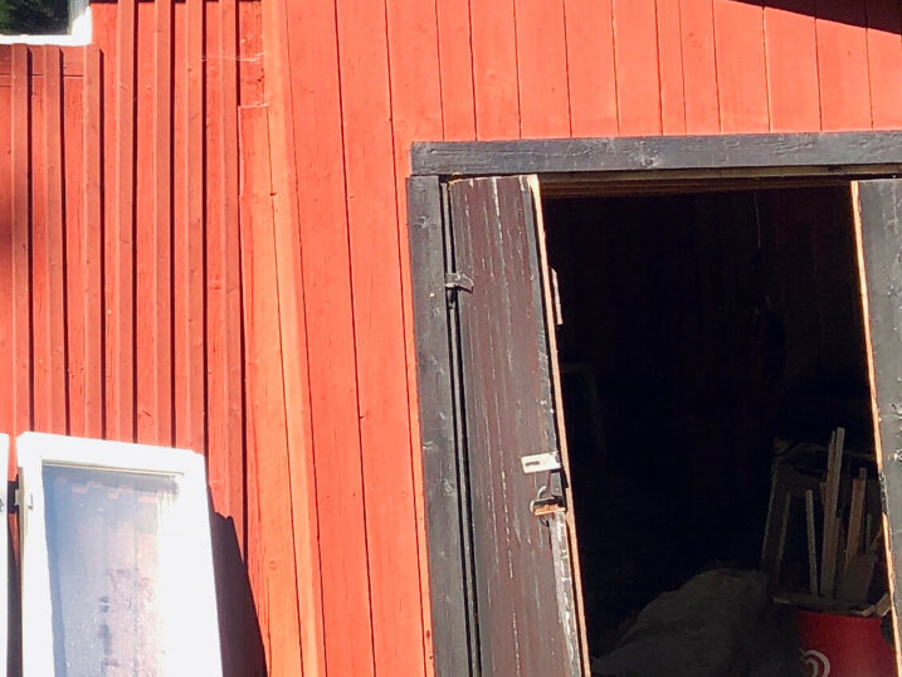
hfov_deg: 17.0
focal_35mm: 100
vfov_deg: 14.7
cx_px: -601
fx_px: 2606
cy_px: 113
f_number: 1.8
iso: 20
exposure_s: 1/294
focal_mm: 4
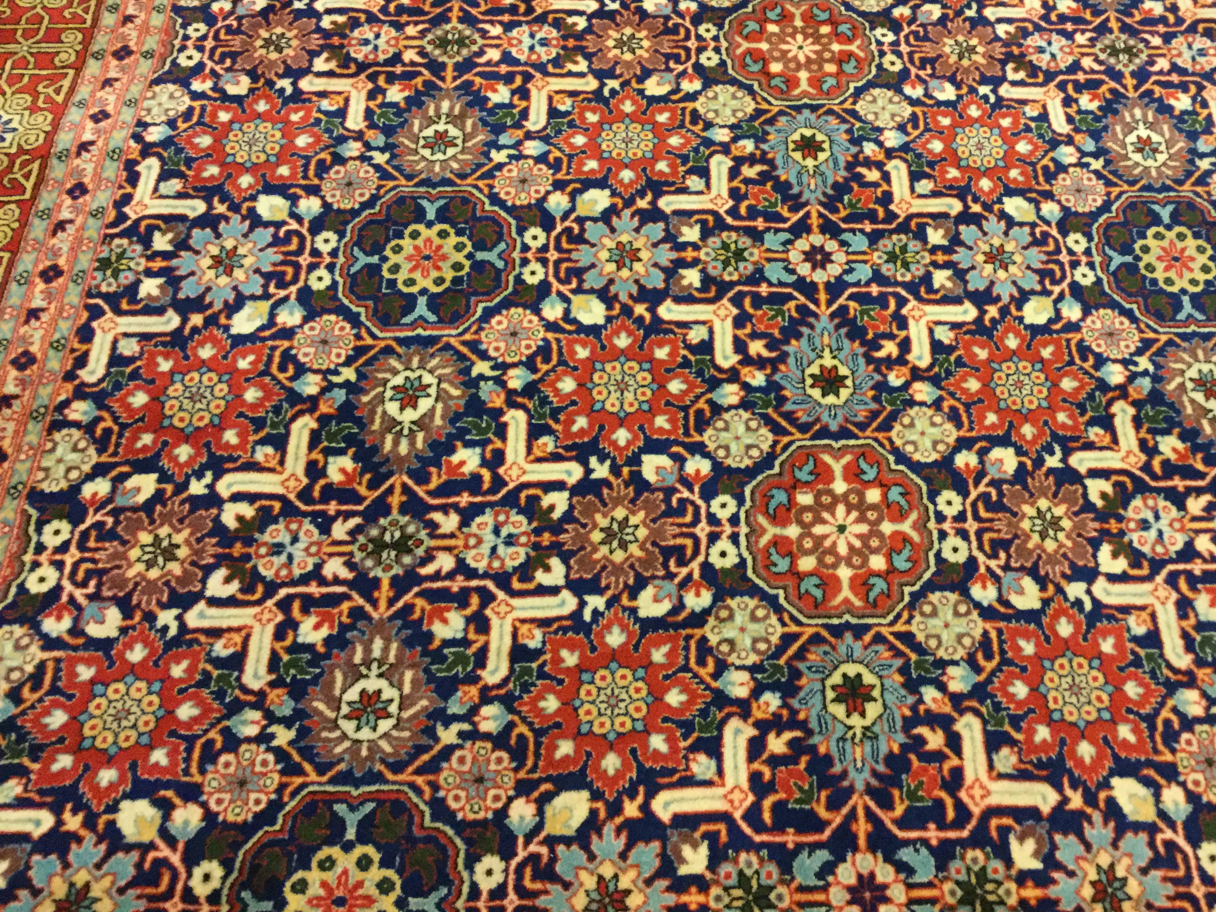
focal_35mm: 39
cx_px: 760
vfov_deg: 36.7
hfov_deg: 47.4
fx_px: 1370
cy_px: 354
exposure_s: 1/20
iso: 200
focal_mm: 3.3
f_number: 2.4
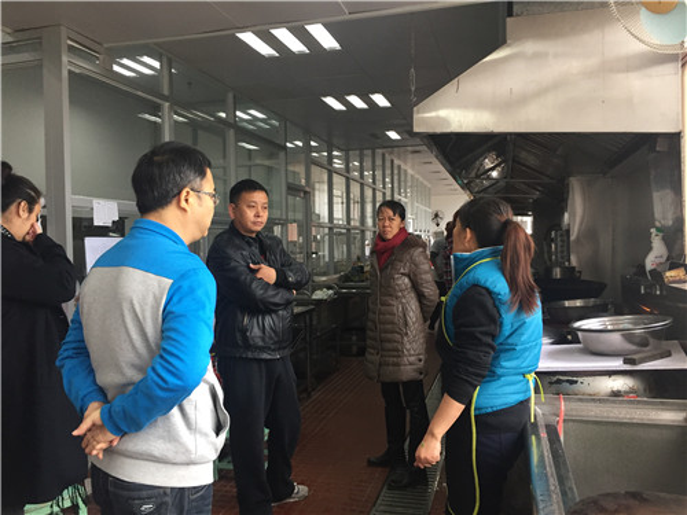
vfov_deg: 48.2
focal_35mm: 29
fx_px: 576
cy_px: 258
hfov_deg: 61.7
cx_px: 344
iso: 64
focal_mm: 4.15
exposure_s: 1/33
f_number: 2.2
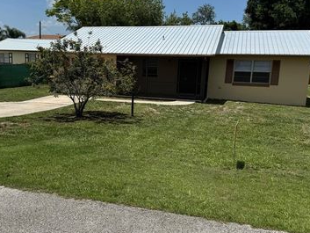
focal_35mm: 34
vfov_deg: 41.8
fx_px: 305
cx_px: 126
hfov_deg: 53.6
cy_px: 113
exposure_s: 1/7092
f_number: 1.78
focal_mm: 6.76
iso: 80
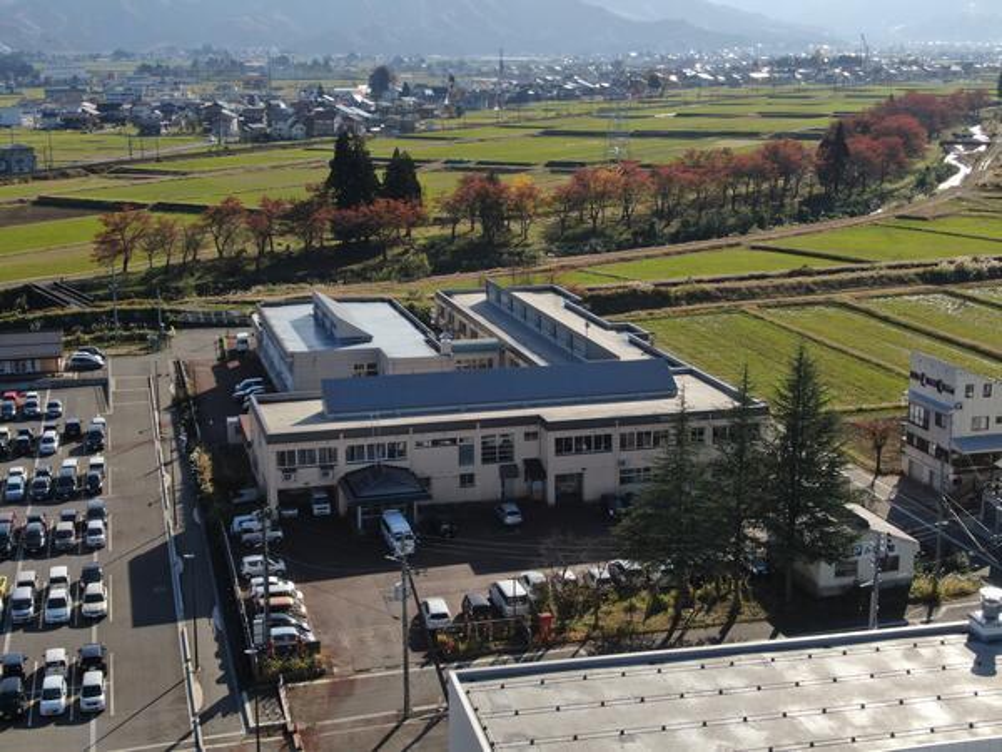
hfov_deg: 39.7
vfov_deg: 30.3
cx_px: 501
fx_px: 1389
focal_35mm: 48
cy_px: 376
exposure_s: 1/800
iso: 100
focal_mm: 8.6
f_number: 3.8
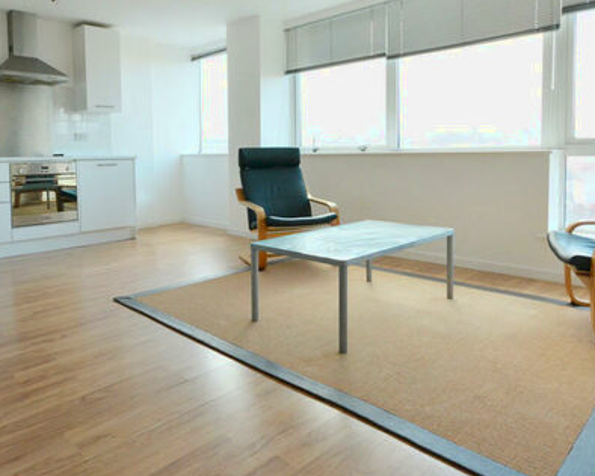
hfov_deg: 68.0
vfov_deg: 55.9
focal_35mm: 25
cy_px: 168
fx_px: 440
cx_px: 272
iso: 1600
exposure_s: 1/200
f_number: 7.1
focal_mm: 10
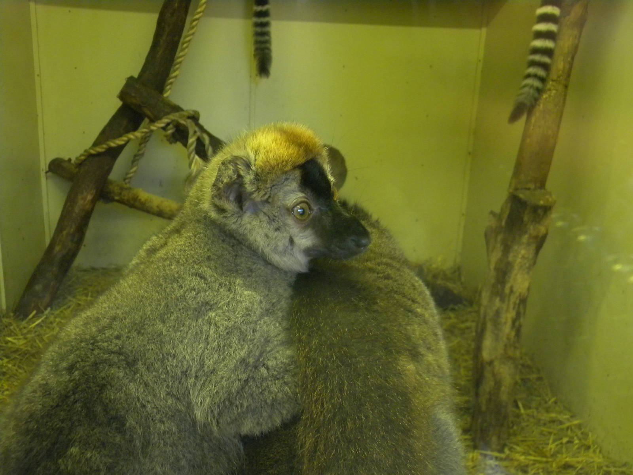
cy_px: 238
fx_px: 658
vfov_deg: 39.7
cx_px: 316
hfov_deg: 51.4
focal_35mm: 36
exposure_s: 1/16.5
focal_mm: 6.4
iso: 400
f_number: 3.7
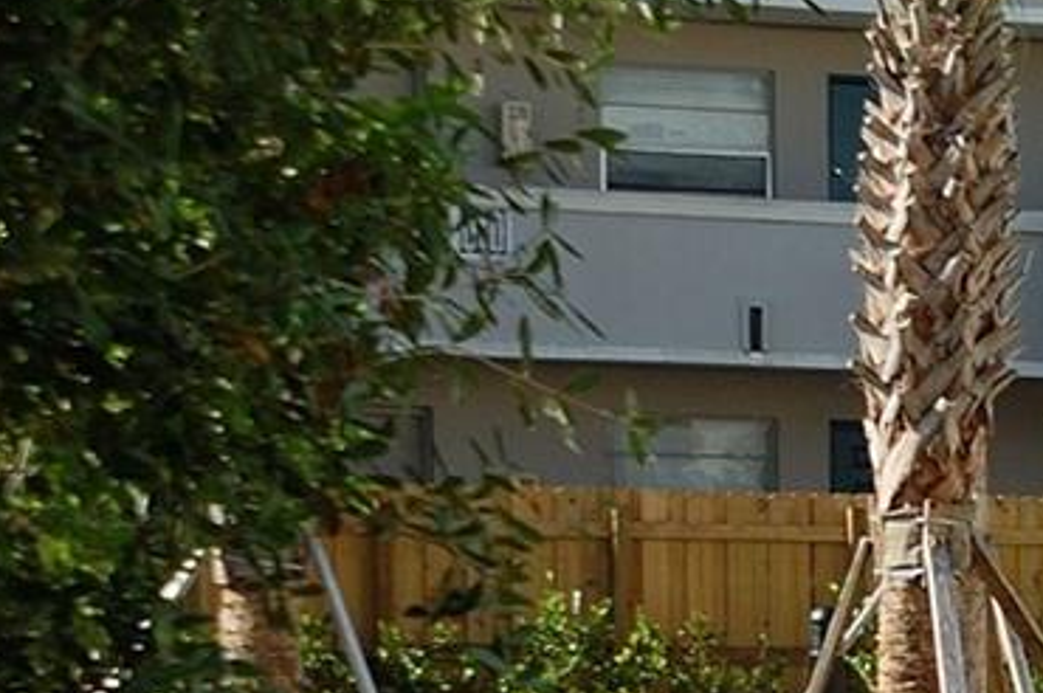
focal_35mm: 188
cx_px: 1968
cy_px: 1185
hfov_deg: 10.2
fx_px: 5447
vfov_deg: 7.1
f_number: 9
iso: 200
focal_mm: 29
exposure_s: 1/250
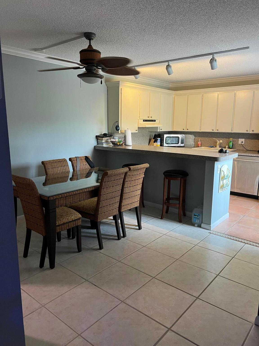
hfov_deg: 53.1
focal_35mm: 26
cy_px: 173
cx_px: 130
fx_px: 259
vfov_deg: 67.3
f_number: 1.5
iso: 125
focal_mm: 5.7
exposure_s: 1/60
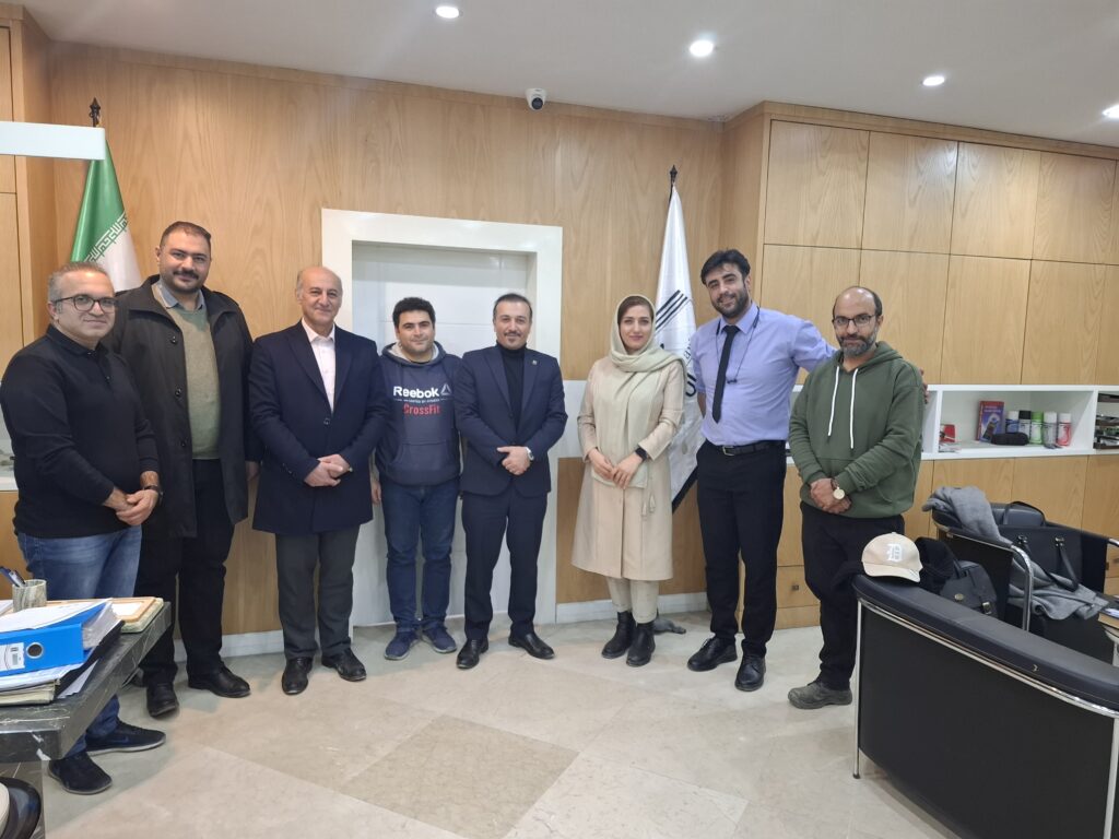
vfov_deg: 58.9
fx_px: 744
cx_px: 560
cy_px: 420
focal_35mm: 23
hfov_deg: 73.9
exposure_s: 1/33
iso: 320
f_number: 1.8
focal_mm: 5.54
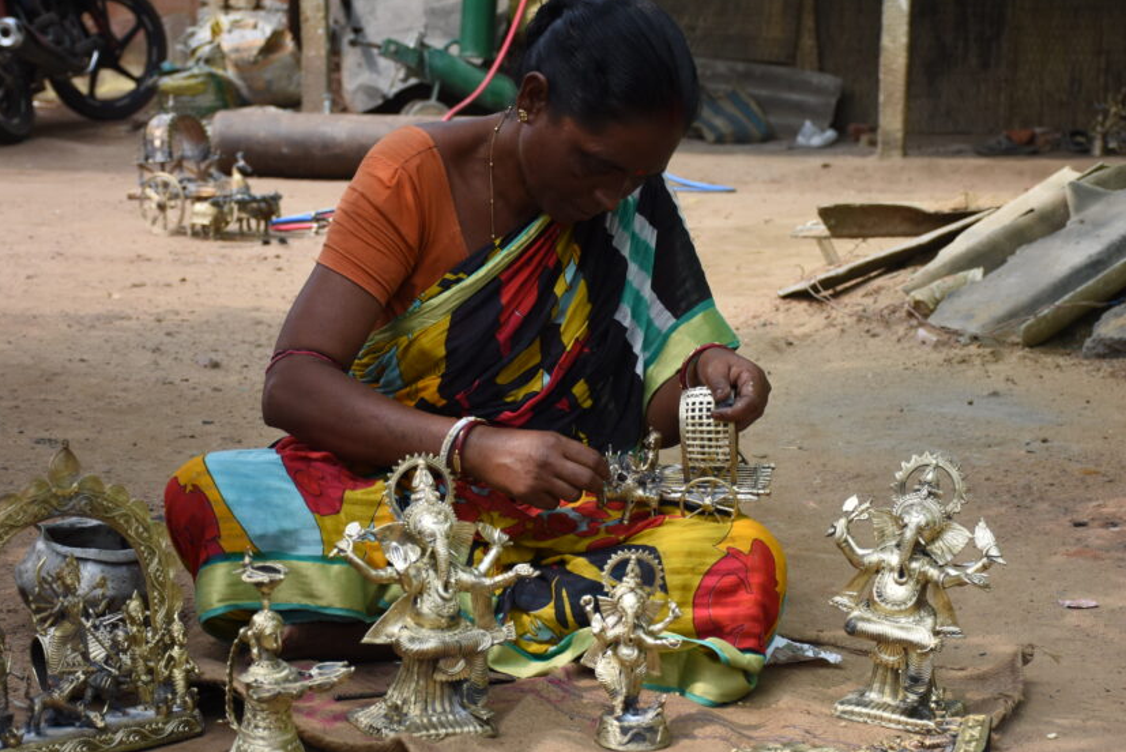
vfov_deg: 17.5
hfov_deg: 26.0
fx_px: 2440
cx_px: 560
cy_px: 457
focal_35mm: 78
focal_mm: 42
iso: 400
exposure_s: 1/1250
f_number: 5
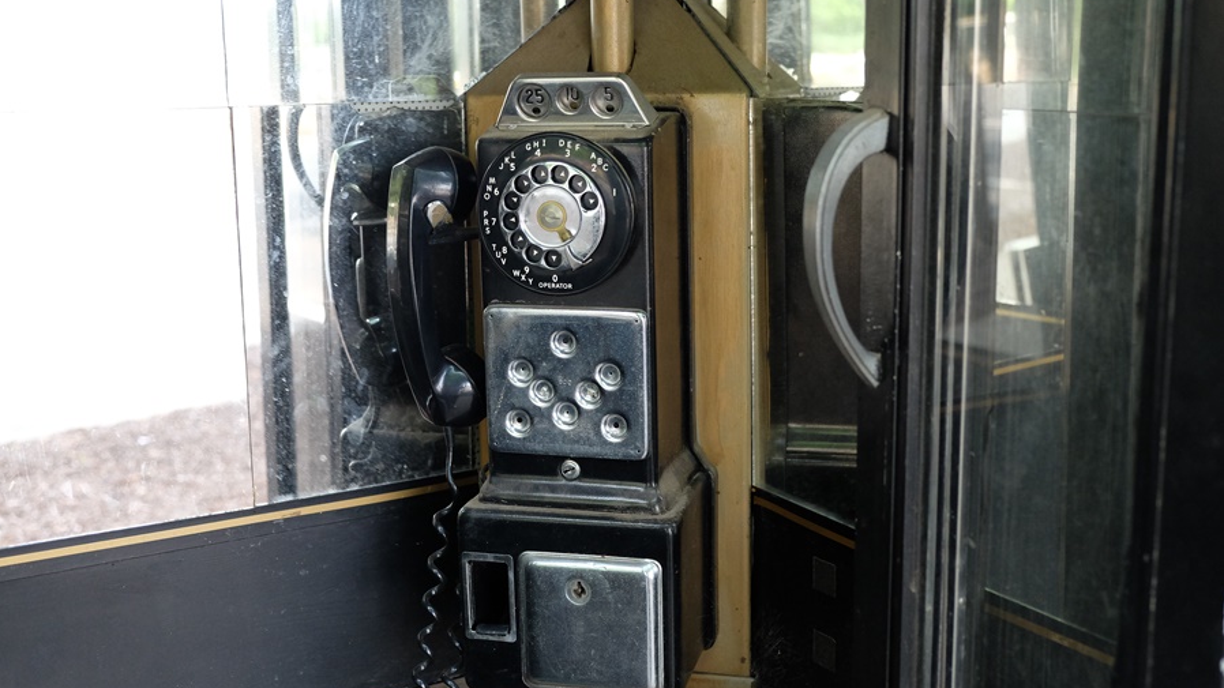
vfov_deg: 28.3
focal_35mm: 42
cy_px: 326
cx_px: 612
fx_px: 1363
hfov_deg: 48.4
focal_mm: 26.5
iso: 2000
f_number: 3.2
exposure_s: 1/500
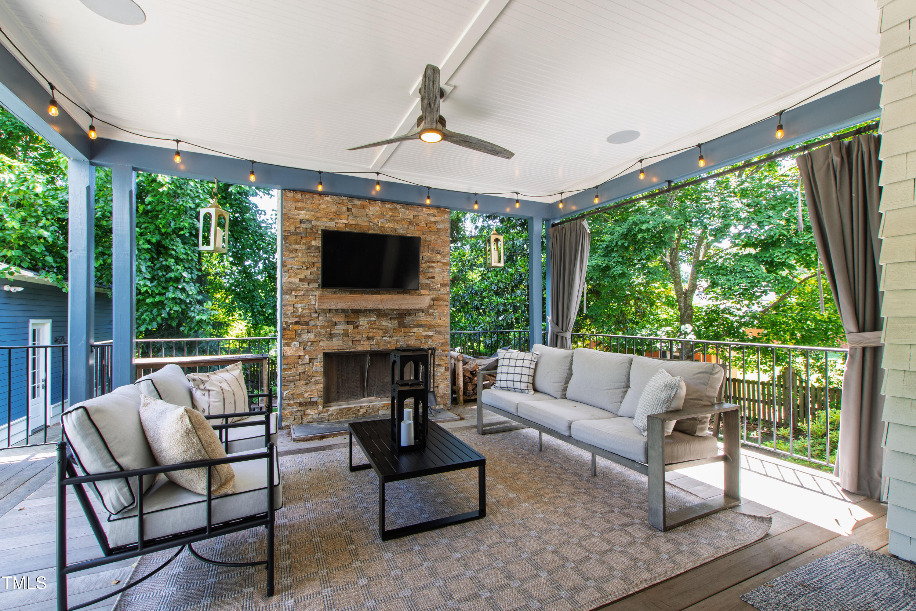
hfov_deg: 100.4
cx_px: 458
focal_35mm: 15
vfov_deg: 77.3
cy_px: 306
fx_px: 382
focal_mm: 10
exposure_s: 1/6
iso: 100
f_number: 9
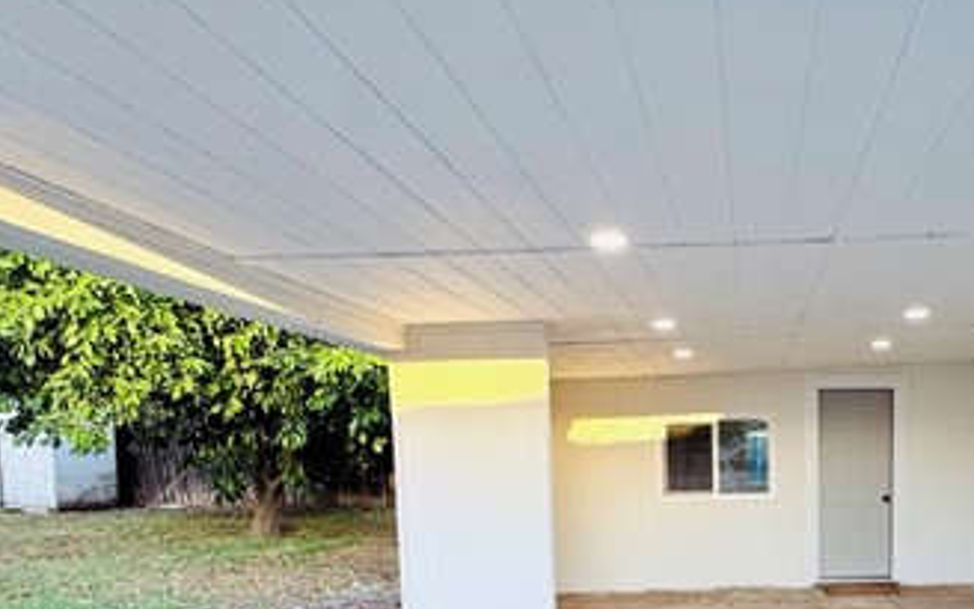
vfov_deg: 40.4
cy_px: 532
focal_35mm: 29
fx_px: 770
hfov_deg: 59.5
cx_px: 781
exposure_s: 1/99
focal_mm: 2.22
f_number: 2.2
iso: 80
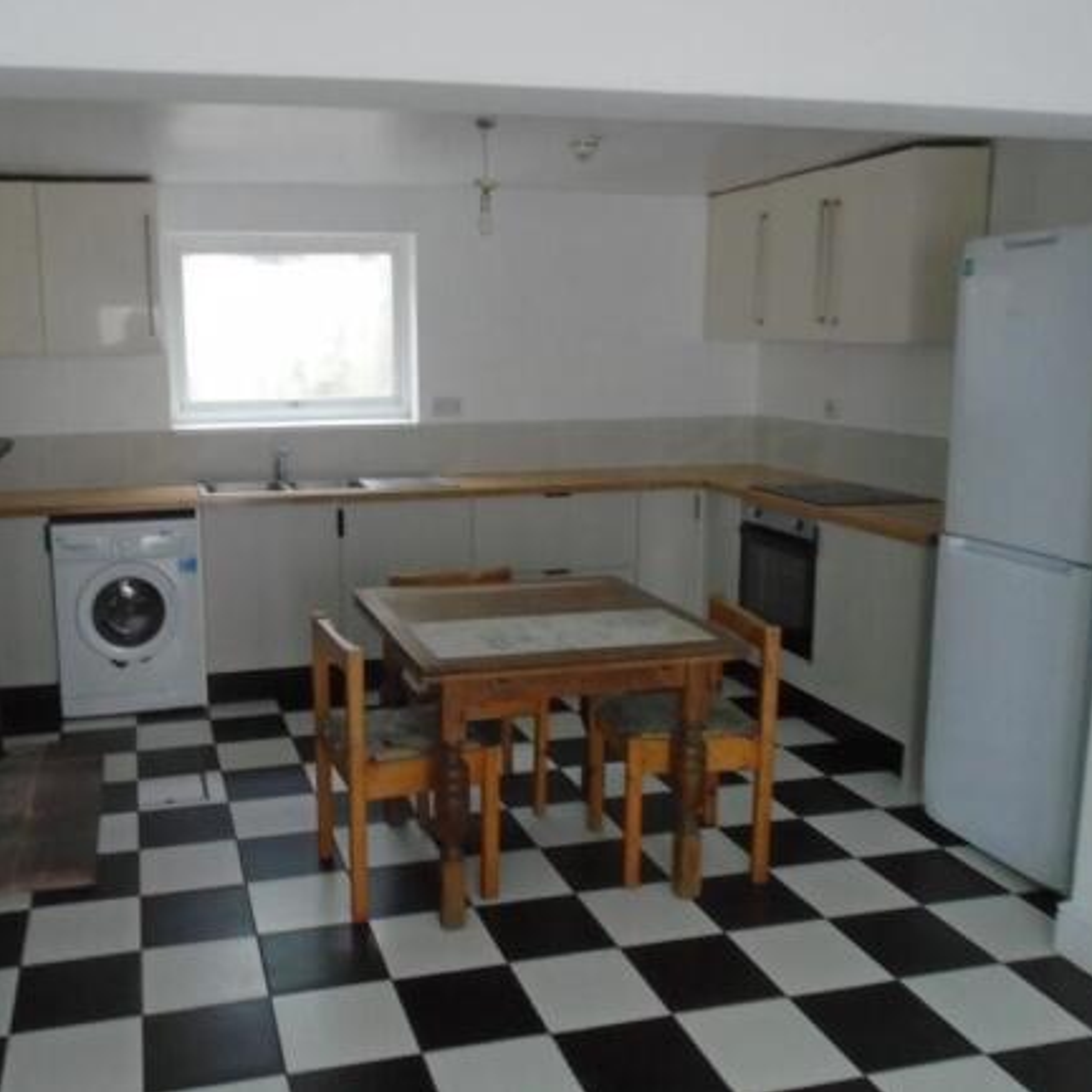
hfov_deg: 52.0
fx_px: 1106
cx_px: 408
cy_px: 545
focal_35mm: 31
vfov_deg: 52.5
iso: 400
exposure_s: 1/8
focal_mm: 4.6
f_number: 3.2
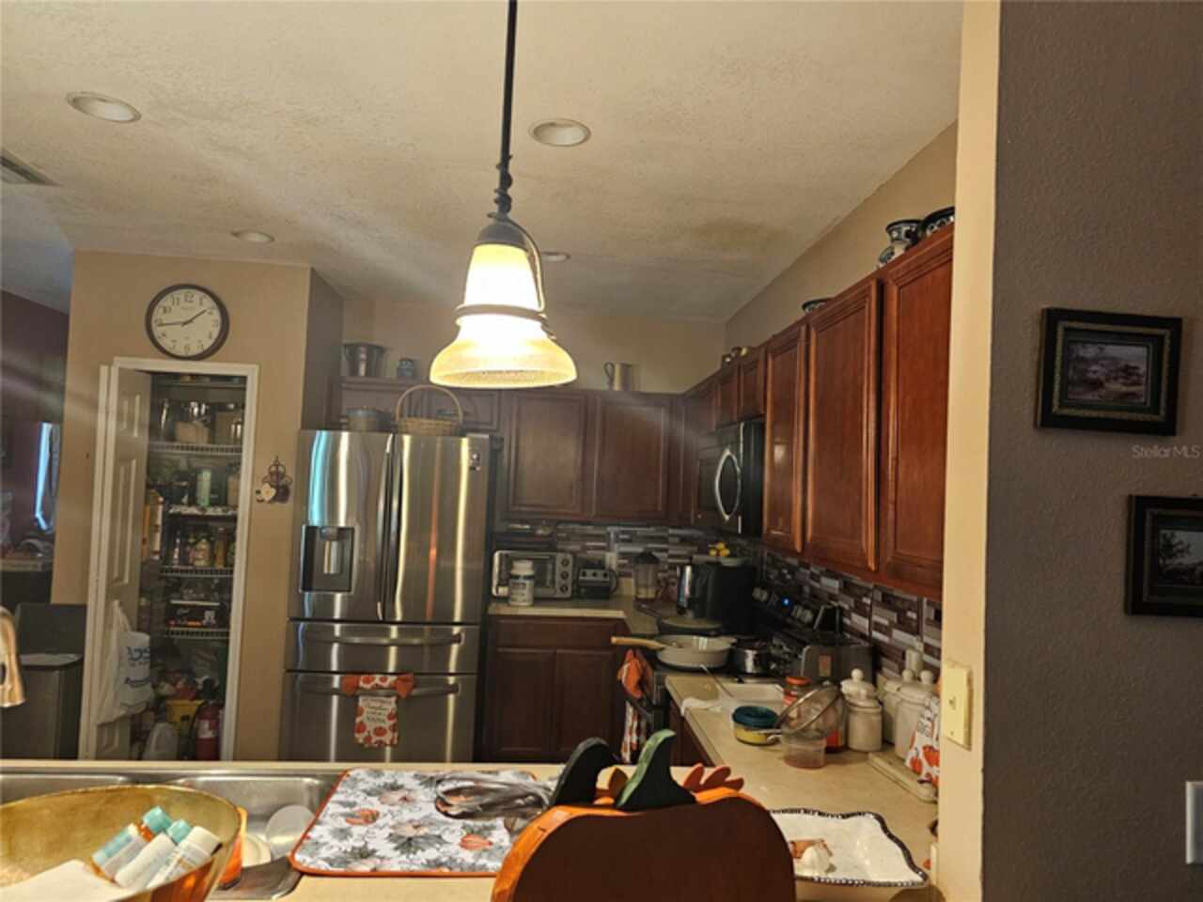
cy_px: 451
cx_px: 602
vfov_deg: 58.9
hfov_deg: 73.9
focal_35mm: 23
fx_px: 799
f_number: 1.7
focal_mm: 6.3
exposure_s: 1/60
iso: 640
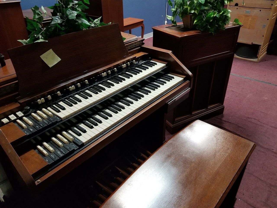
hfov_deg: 67.3
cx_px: 138
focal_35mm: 26
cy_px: 104
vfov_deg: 53.1
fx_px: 208
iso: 250
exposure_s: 1/24
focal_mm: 4.25
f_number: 1.7
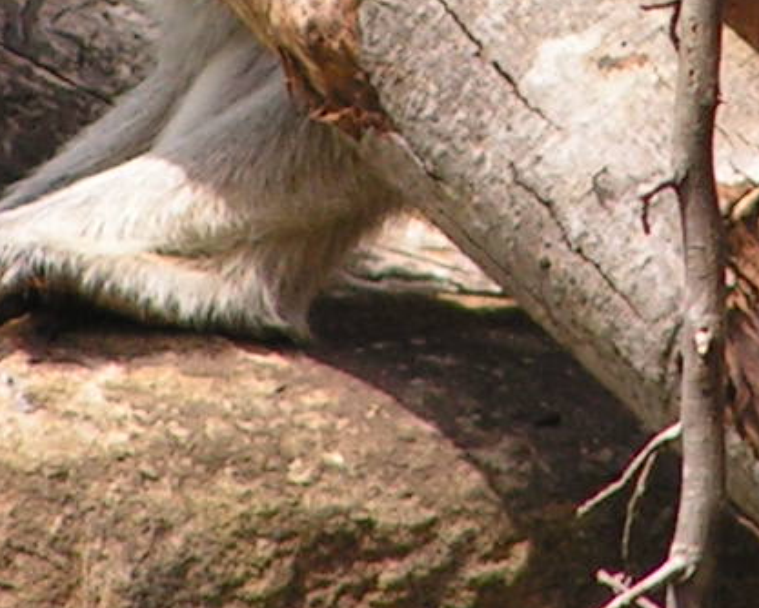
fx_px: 45375
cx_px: 688
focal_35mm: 2019
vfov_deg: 0.8
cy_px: -324
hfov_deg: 1.0
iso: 50
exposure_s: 1/400
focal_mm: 63
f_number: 3.7
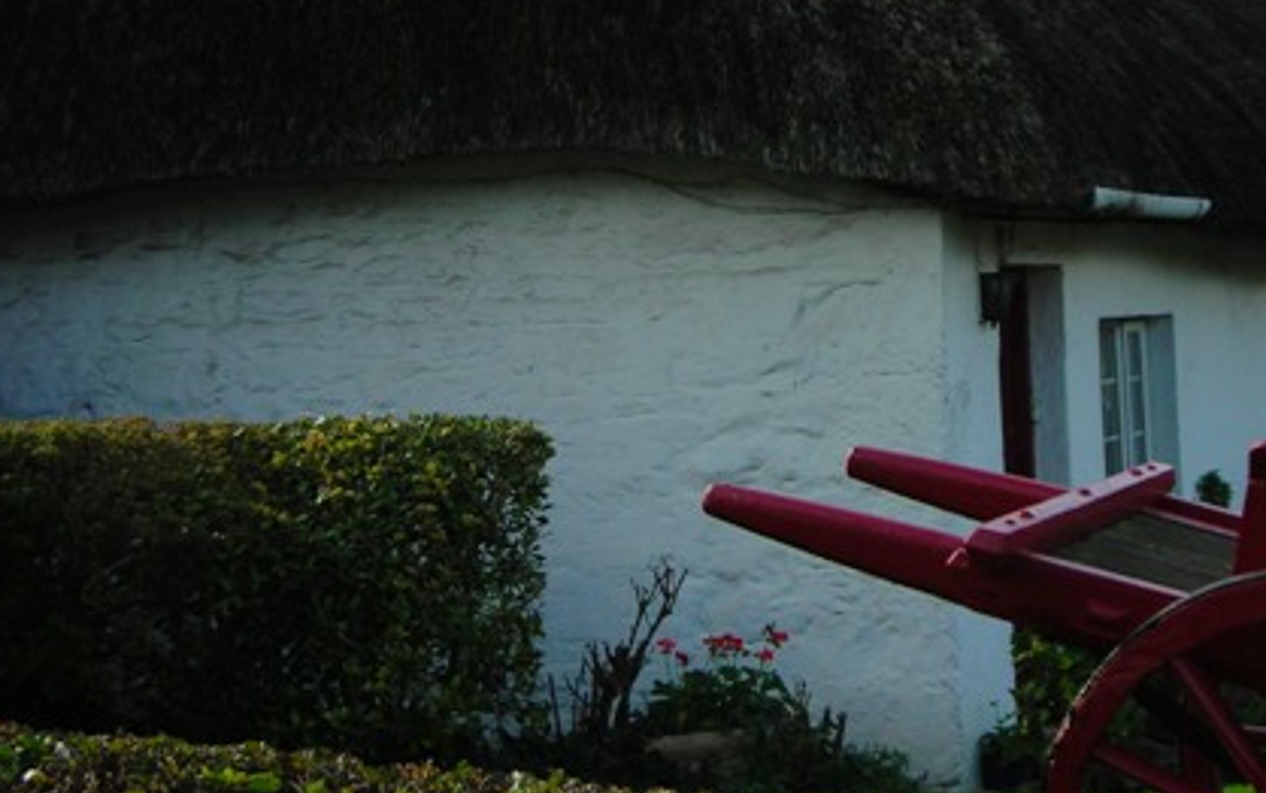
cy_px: 45
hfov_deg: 26.7
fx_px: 2659
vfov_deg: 16.7
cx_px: 736
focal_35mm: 77
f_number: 3.2
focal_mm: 6.3
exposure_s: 1/265
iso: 50
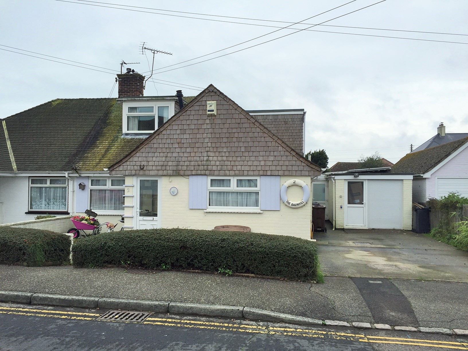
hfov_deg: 61.7
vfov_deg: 48.2
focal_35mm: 29
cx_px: 234
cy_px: 176
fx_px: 392
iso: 32
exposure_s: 1/247
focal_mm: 4.15
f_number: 2.2
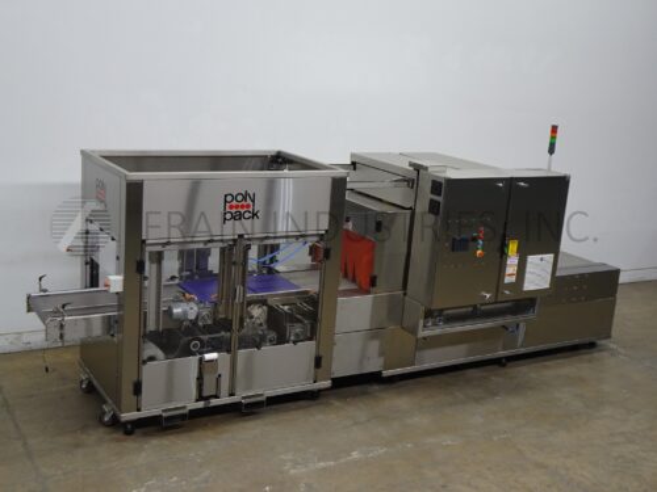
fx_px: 816
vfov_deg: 33.6
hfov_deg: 43.9
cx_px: 328
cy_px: 246
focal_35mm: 43
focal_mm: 7.06
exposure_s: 1/50
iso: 200
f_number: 4
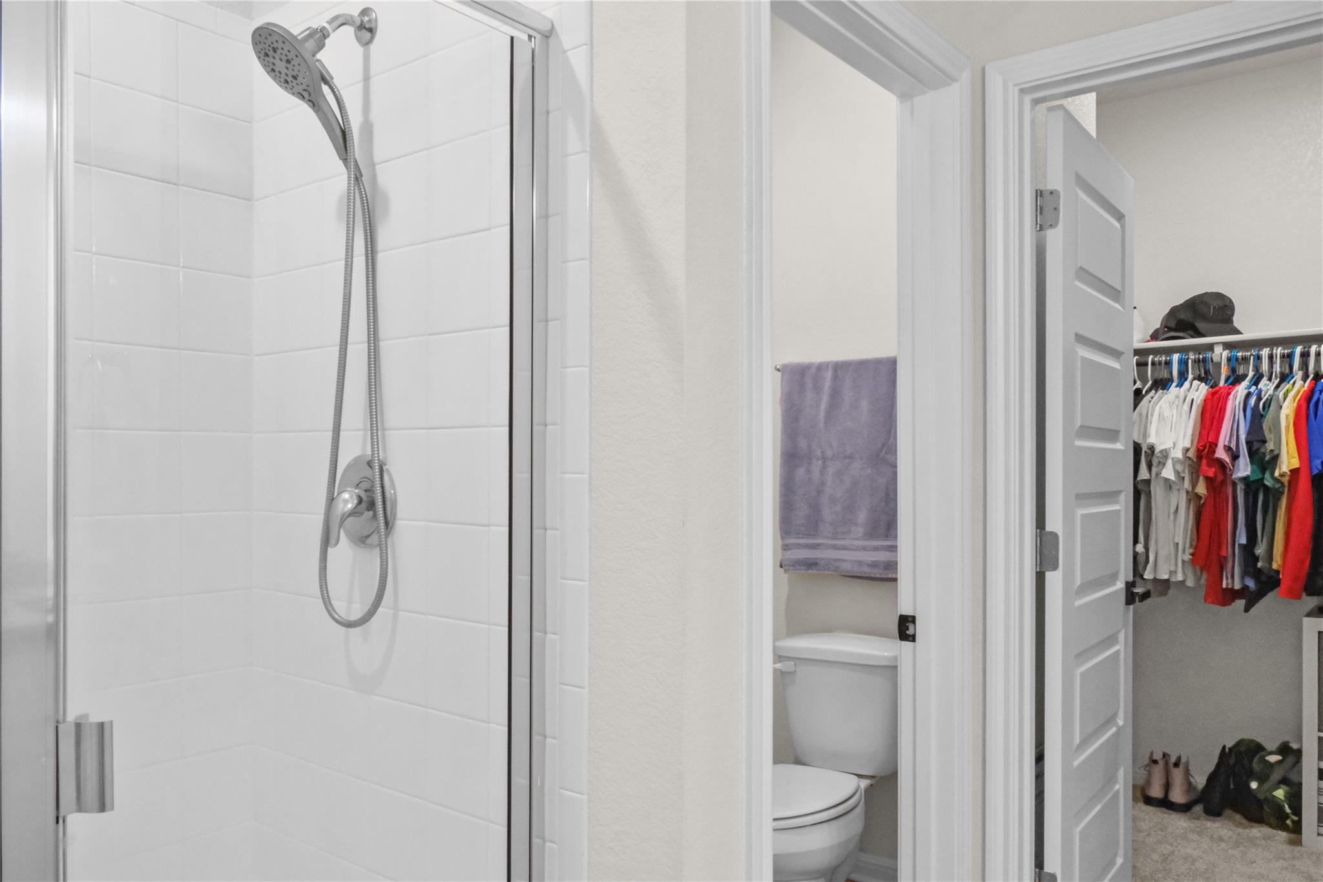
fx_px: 955
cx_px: 662
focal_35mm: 26
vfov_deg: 49.5
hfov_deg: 69.4
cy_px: 441
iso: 3200
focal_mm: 17.6
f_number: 16
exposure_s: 1/2
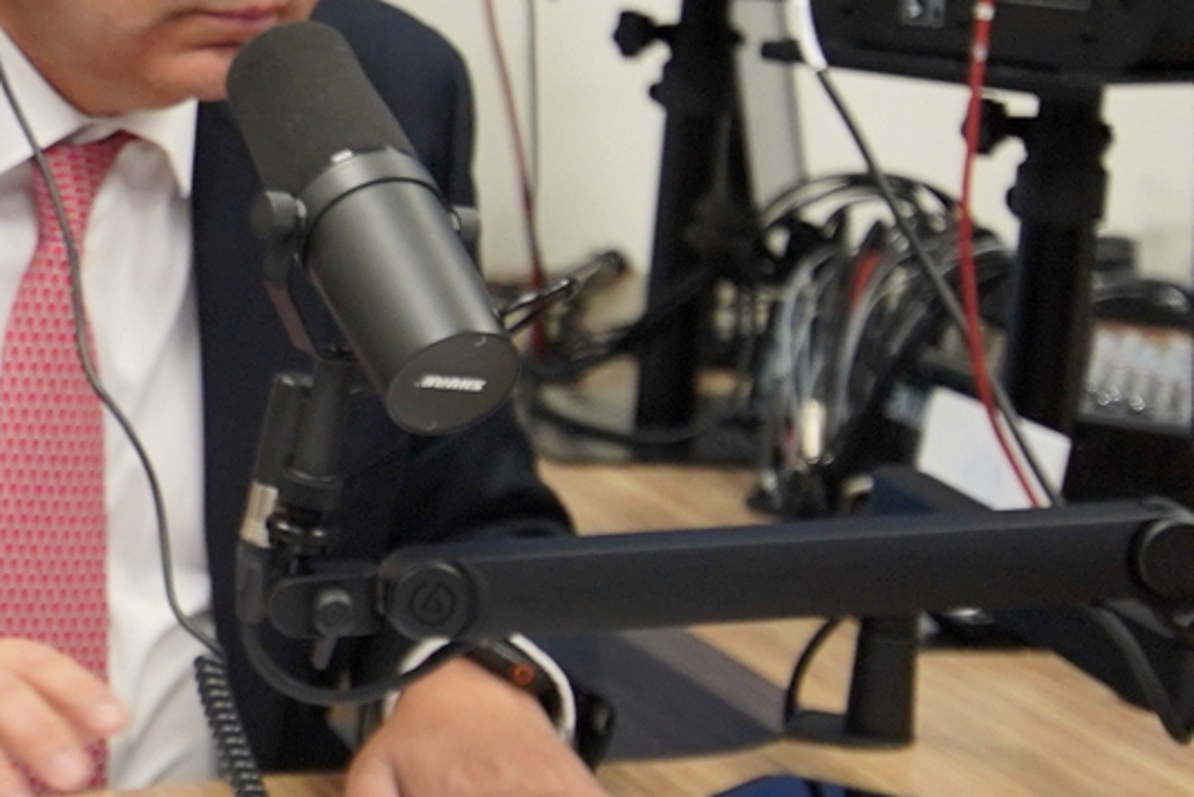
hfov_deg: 14.2
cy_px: 400
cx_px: -582
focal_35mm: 135
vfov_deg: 10.2
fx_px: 4480
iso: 500
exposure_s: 1/125
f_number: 3.2
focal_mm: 30
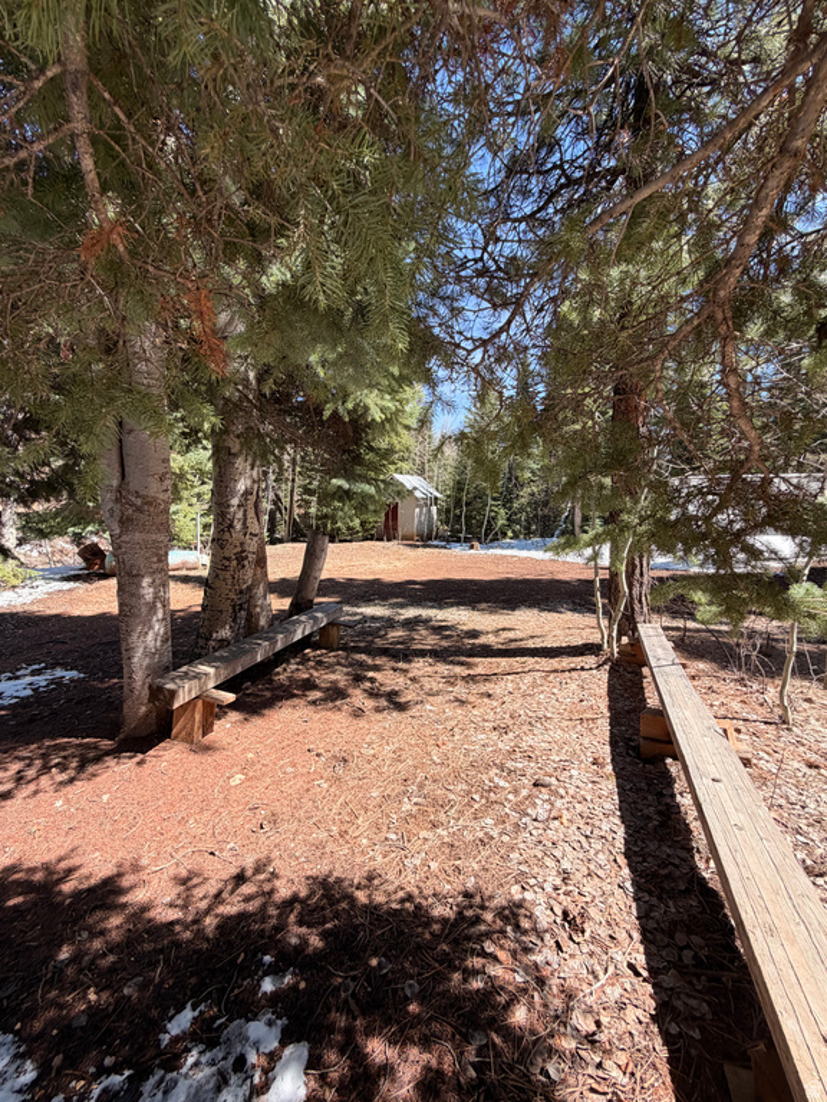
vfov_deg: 102.1
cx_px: 414
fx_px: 446
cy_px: 551
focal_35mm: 14
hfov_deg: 85.7
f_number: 2.2
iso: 40
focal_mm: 2.22
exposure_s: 1/502
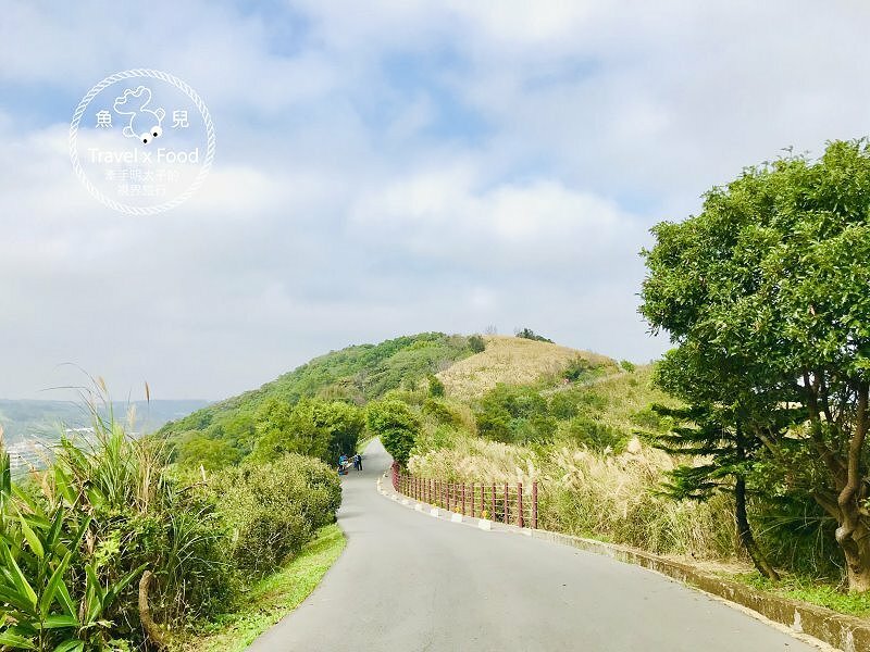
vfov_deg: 49.7
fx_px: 704
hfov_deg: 63.4
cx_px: 435
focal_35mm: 28
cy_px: 326
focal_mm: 3.99
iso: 20
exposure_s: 1/1953
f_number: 1.8
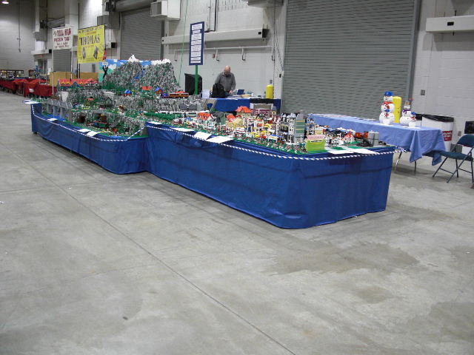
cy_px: 178
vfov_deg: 39.7
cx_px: 237
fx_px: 493
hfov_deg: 51.4
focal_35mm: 36
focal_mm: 6.3
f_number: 2.8
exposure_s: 1/40
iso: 200
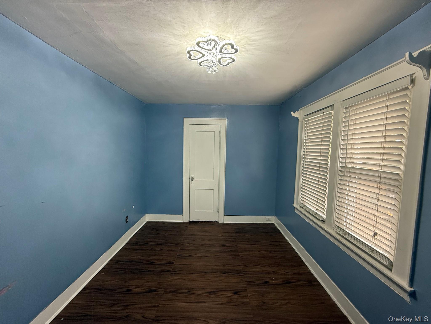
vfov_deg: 85.7
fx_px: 174
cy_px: 162
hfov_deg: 102.1
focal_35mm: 14
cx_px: 216
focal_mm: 2.22
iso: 200
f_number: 2.2
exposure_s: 1/60
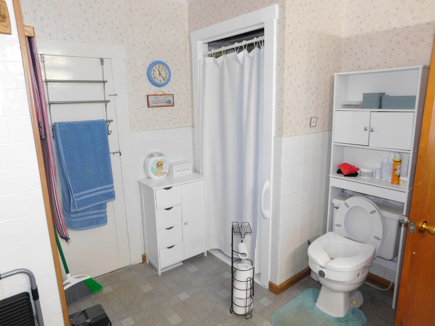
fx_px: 289
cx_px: 218
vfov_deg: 58.9
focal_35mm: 23
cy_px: 163
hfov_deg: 73.9
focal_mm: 4
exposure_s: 1/30
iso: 280
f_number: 3
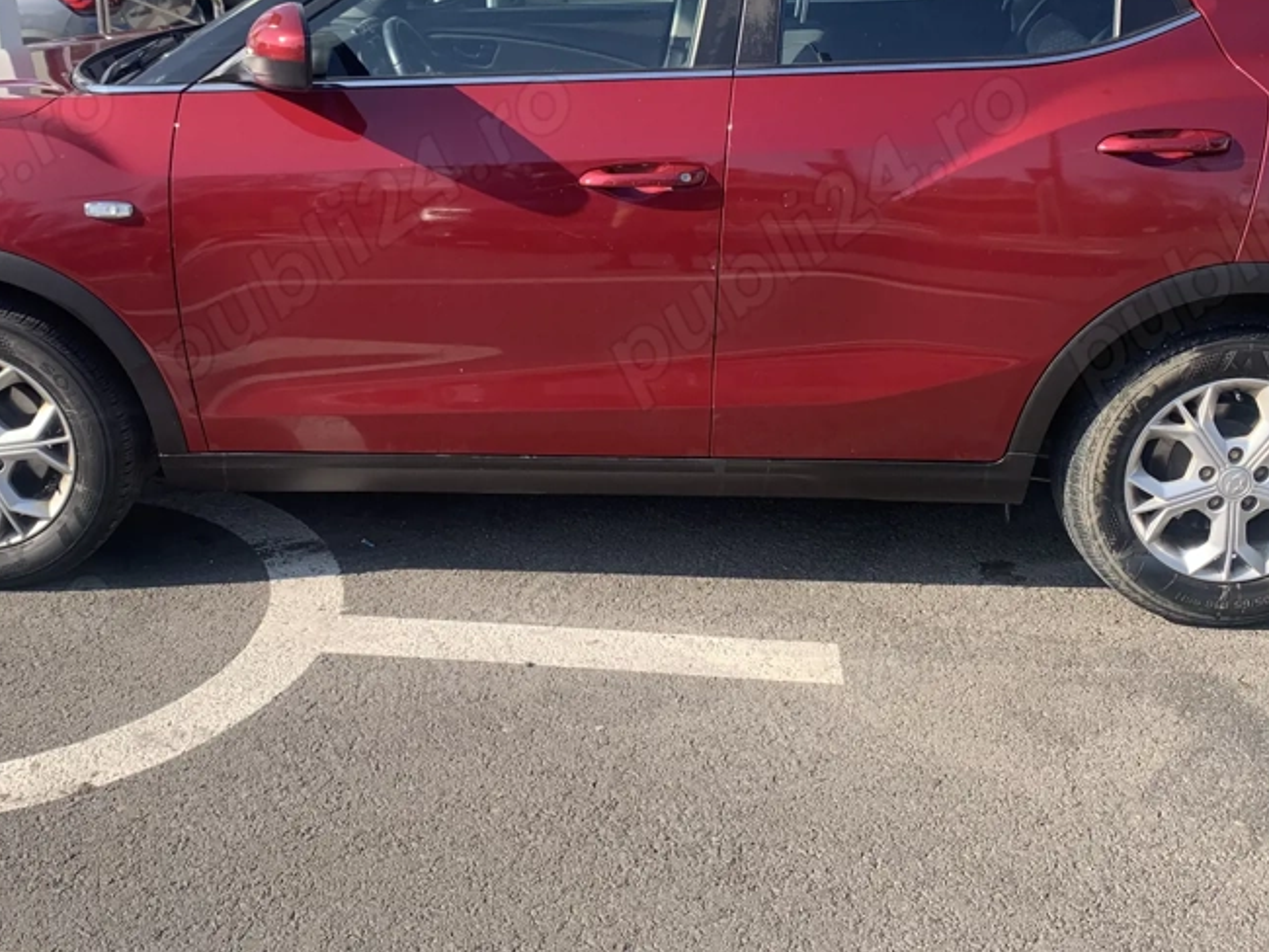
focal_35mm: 40
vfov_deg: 35.4
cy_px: 265
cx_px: 588
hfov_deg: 46.7
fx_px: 1467
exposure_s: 1/981
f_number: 1.8
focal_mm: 4.25
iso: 25
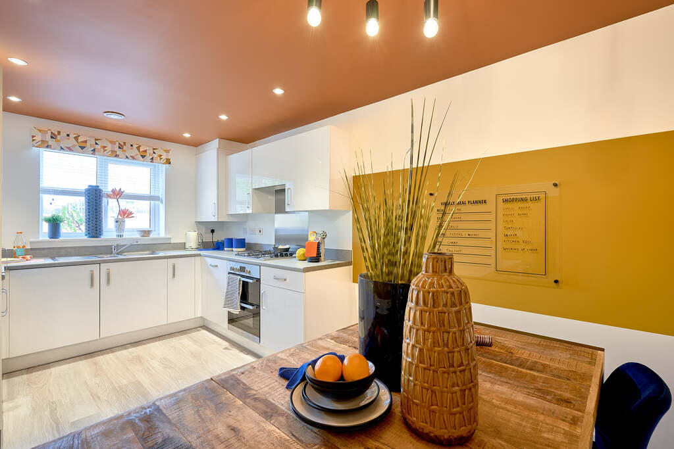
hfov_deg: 96.7
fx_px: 300
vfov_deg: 73.8
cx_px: 337
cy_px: 224
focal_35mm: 16
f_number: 11
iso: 100
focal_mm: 16
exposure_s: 1/2.5
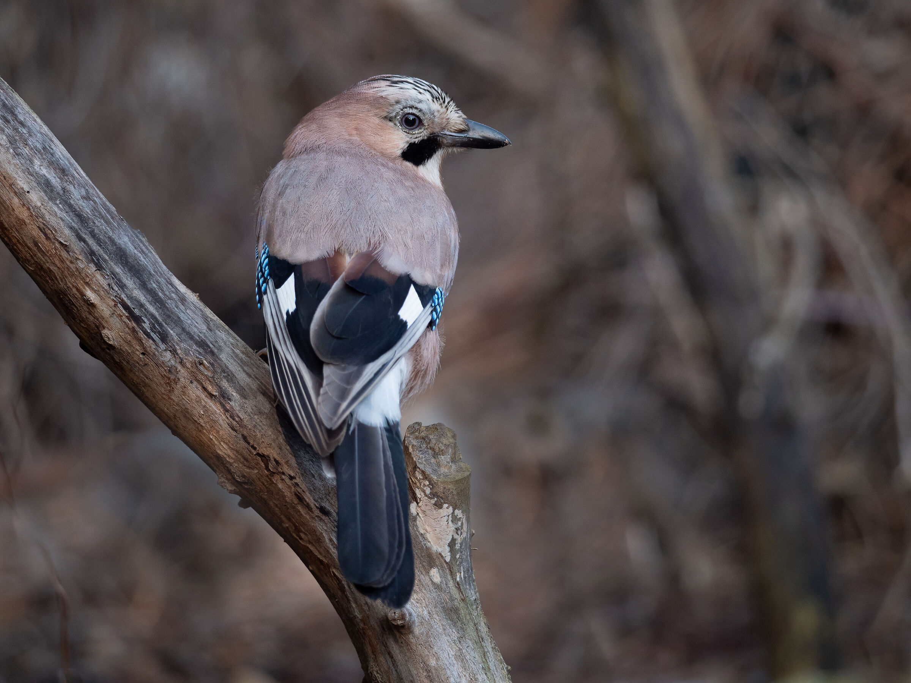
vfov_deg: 6.2
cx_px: 456
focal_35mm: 240
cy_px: 342
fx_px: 6316
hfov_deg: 8.2
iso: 640
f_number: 4.3
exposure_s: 1/500
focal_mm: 120
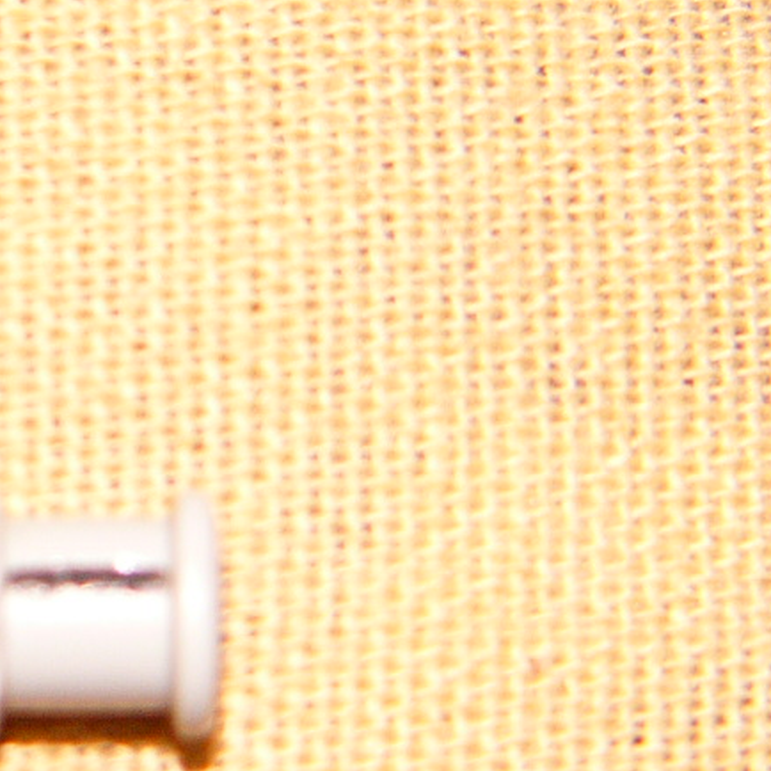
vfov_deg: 5.0
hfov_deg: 5.0
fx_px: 8744
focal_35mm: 347
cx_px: -201
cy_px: 290
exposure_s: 1/100
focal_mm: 22.2
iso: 100
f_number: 2.8
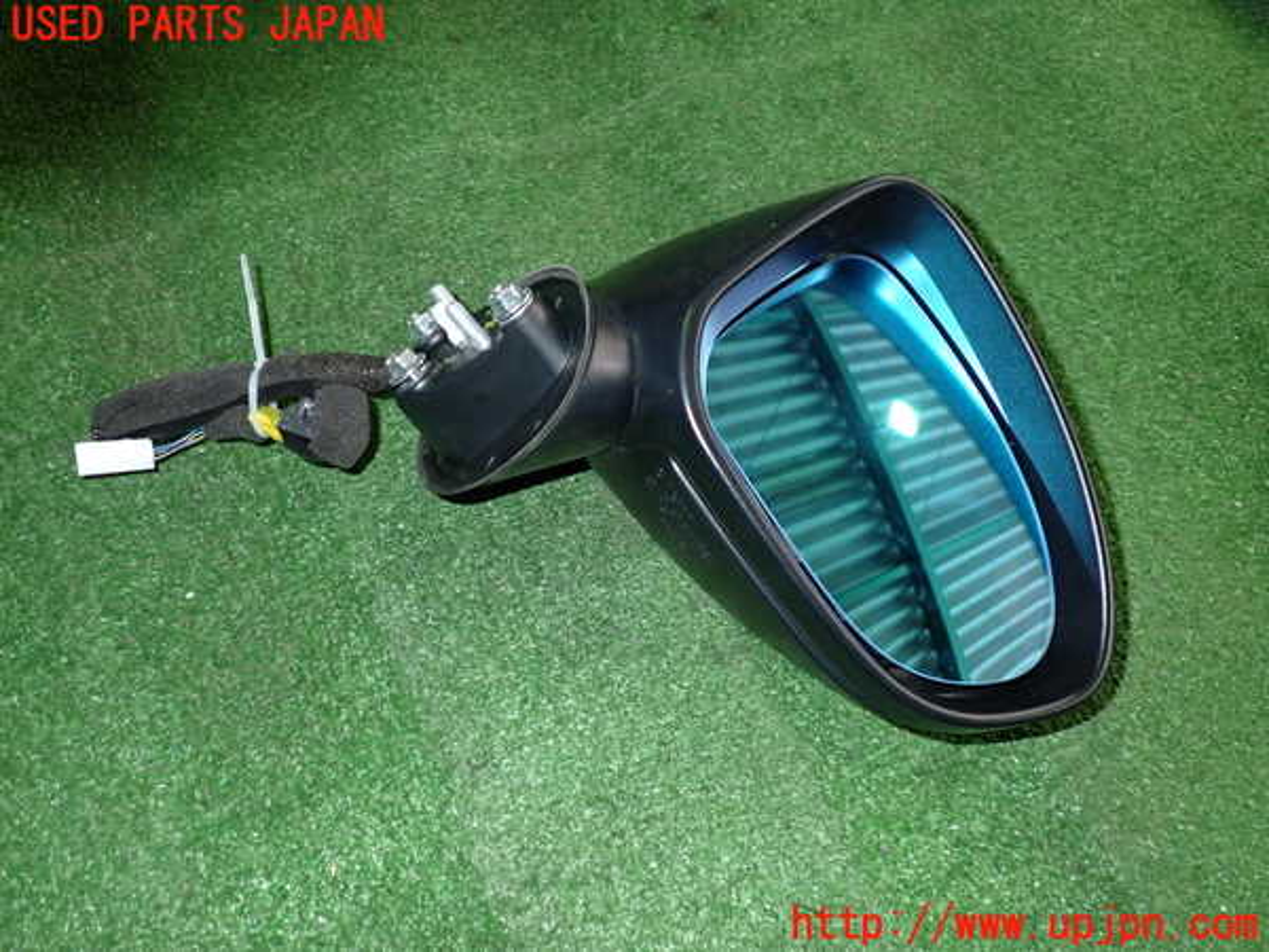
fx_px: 1100
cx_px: 634
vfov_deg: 46.8
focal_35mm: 30
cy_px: 476
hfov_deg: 60.0
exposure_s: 1/30
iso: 400
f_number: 6.3
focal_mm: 5.4
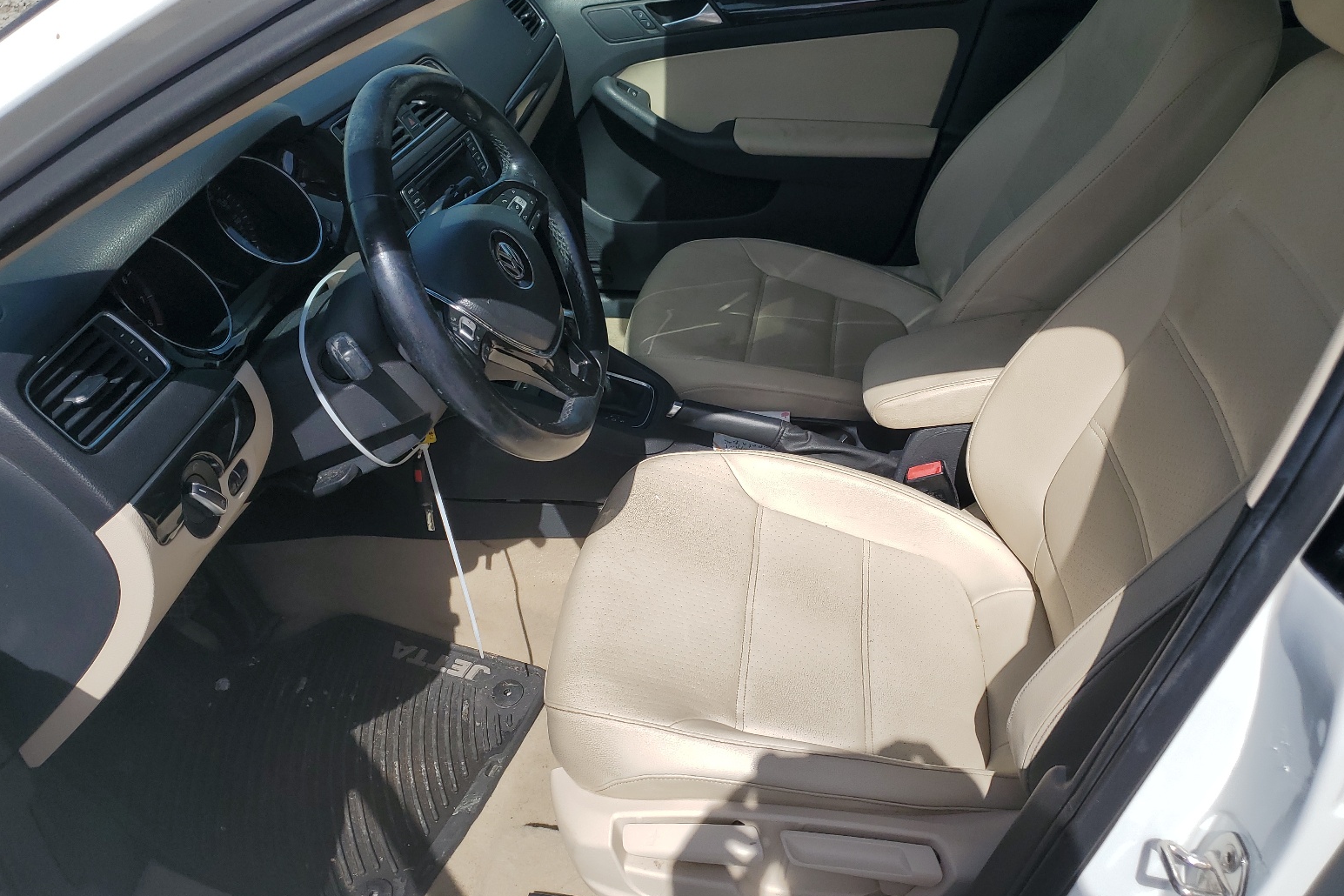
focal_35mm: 28
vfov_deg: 46.4
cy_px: 435
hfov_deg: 65.5
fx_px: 1045
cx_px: 651
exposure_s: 1/3333
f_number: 1.5
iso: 50
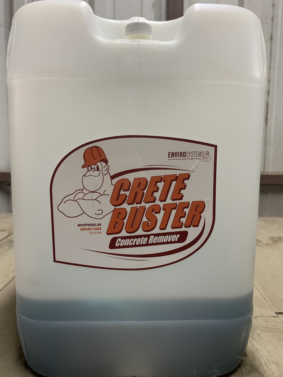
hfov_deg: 53.1
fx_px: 283
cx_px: 142
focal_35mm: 26
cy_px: 188
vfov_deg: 67.3
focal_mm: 4.25
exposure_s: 1/60
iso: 200
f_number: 1.8
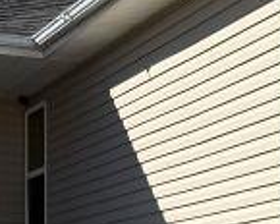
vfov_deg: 9.1
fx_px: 1376
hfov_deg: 11.3
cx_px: 365
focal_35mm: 166
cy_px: 303
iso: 80
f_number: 1.78
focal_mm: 6.76
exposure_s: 1/3953
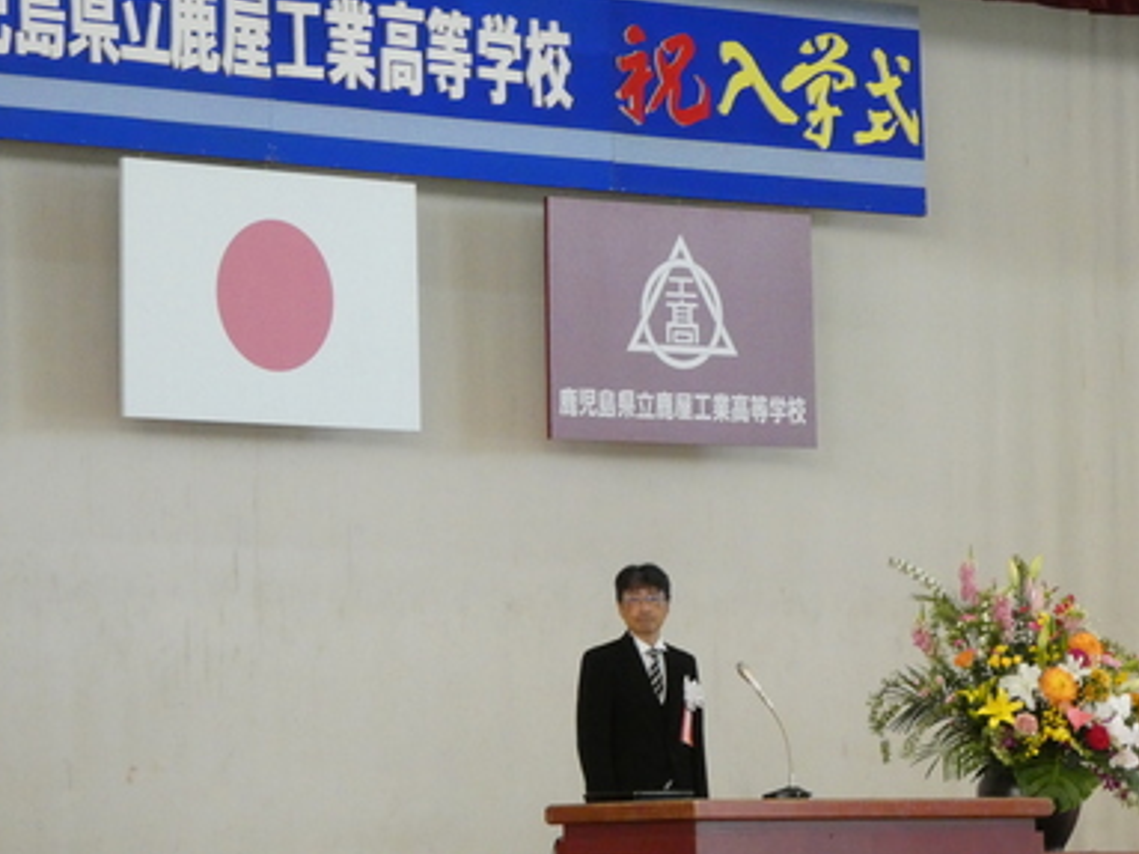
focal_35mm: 173
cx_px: 574
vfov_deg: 8.6
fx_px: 5691
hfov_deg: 11.4
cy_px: 482
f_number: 5.3
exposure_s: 1/80
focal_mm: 24.7
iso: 1000
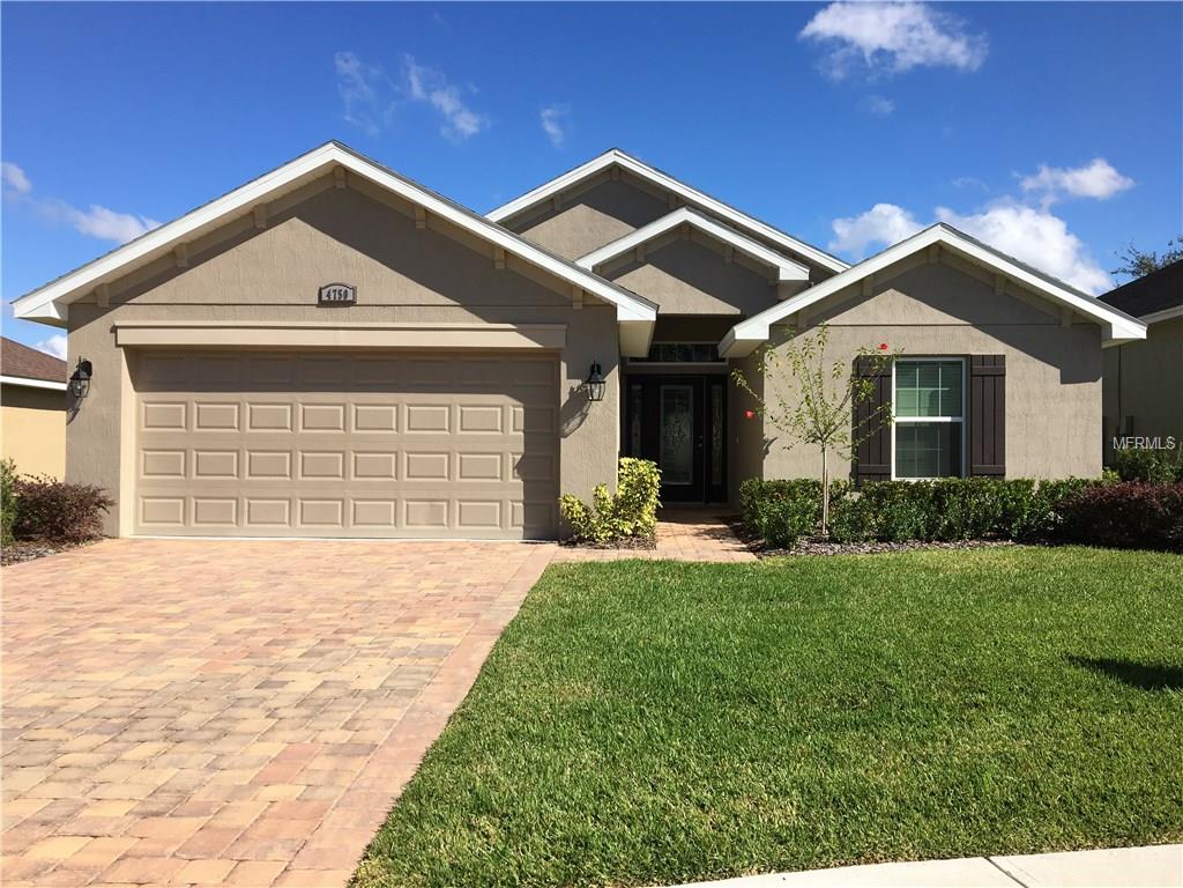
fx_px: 991
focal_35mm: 29
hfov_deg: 61.7
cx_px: 592
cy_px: 444
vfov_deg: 48.2
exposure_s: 1/1923
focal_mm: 4.15
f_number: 2.2
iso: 25
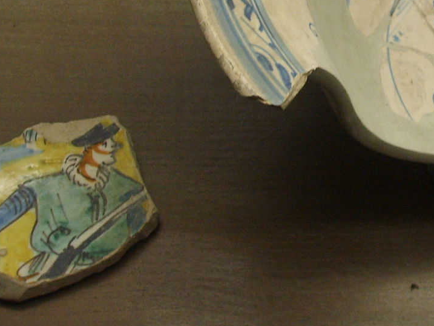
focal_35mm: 87
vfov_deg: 16.6
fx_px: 1091
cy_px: 5
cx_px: 398
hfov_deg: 21.9
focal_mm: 6.6
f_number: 3.5
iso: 150
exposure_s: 1/30
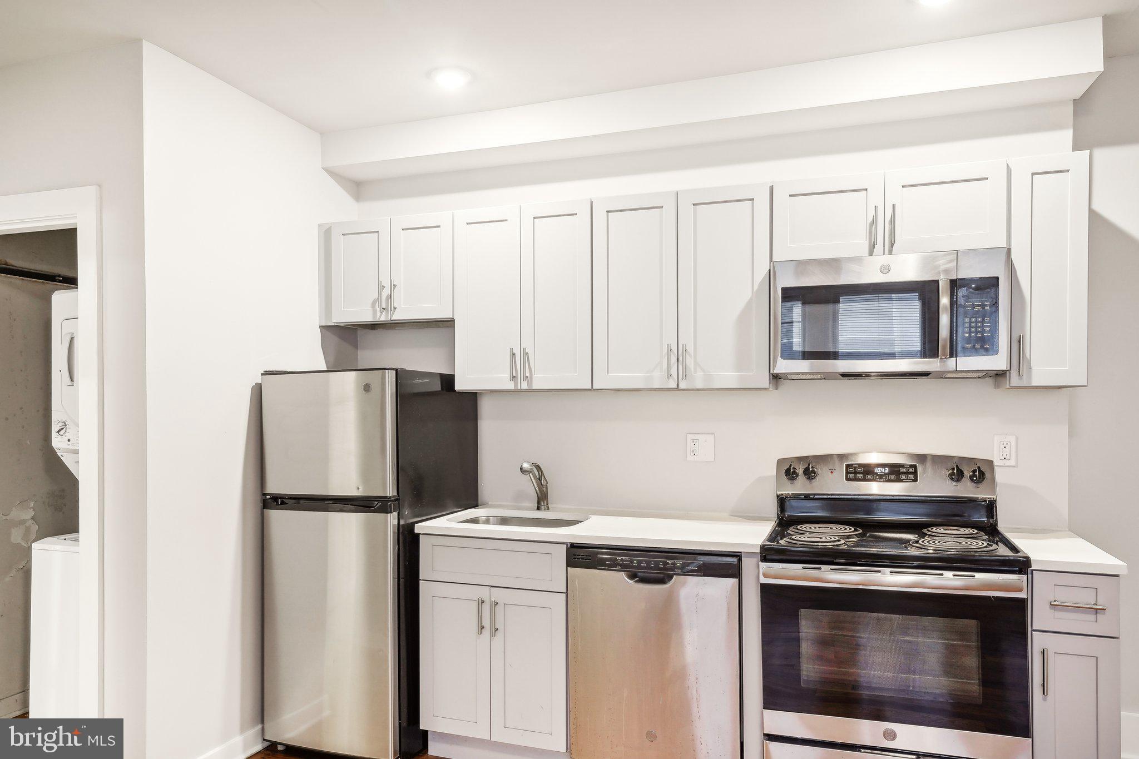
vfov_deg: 53.1
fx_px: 759
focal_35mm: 24
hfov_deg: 73.7
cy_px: 380
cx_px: 570
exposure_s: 1/6
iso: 500
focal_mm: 24
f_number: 8
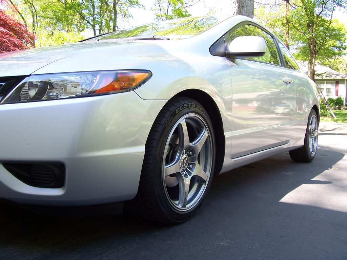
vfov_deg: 41.8
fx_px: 341
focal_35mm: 34
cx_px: 174
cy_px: 130
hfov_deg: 54.0
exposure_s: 1/90
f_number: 2.7
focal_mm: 5.6
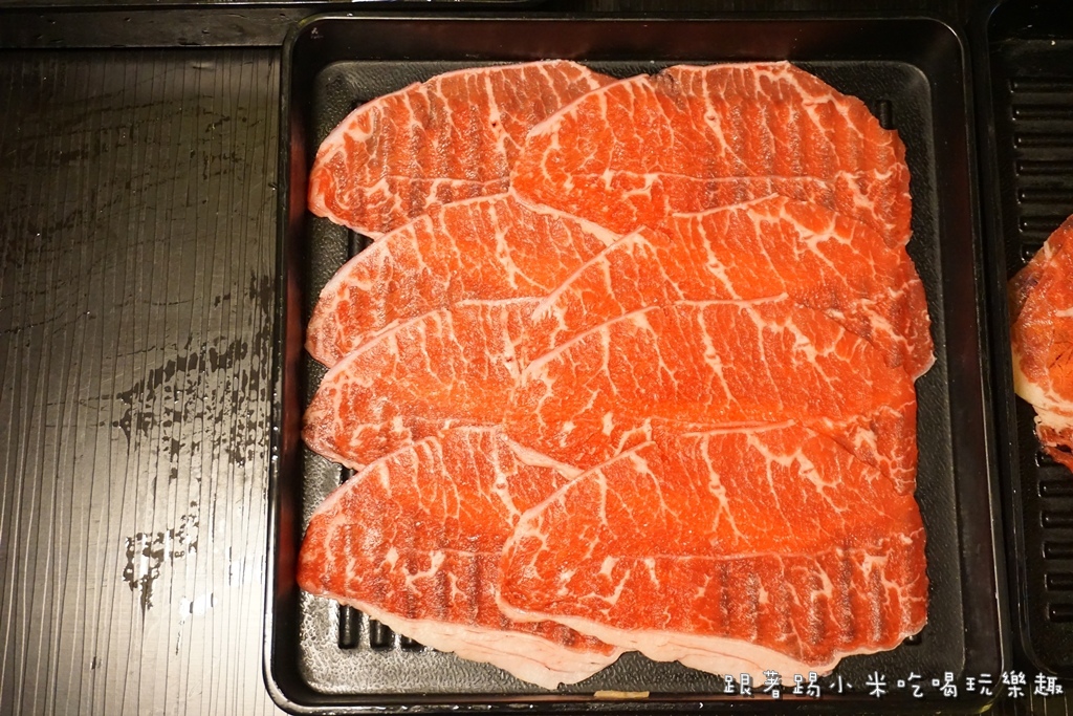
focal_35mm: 46
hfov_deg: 42.3
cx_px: 536
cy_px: 358
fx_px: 1386
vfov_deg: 29.0
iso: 3200
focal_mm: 31
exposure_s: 1/100
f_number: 5
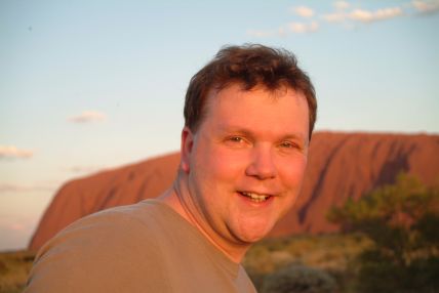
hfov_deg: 27.0
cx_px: 220
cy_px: 146
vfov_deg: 18.2
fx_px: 915
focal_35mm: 75
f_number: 5.6
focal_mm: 50
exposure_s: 1/90
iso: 100
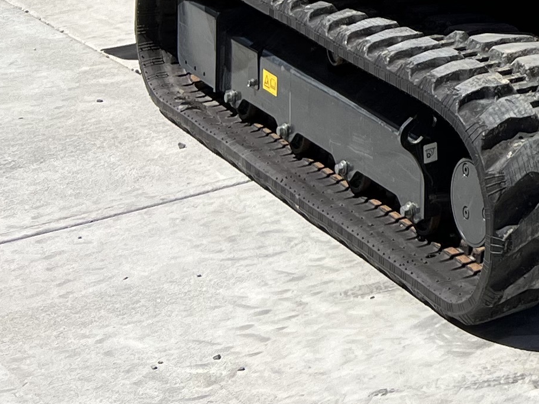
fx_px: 1791
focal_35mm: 115
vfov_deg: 11.8
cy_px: -358
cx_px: 1081
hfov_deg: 14.3
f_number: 1.5
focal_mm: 5.7
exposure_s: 1/4274
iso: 50
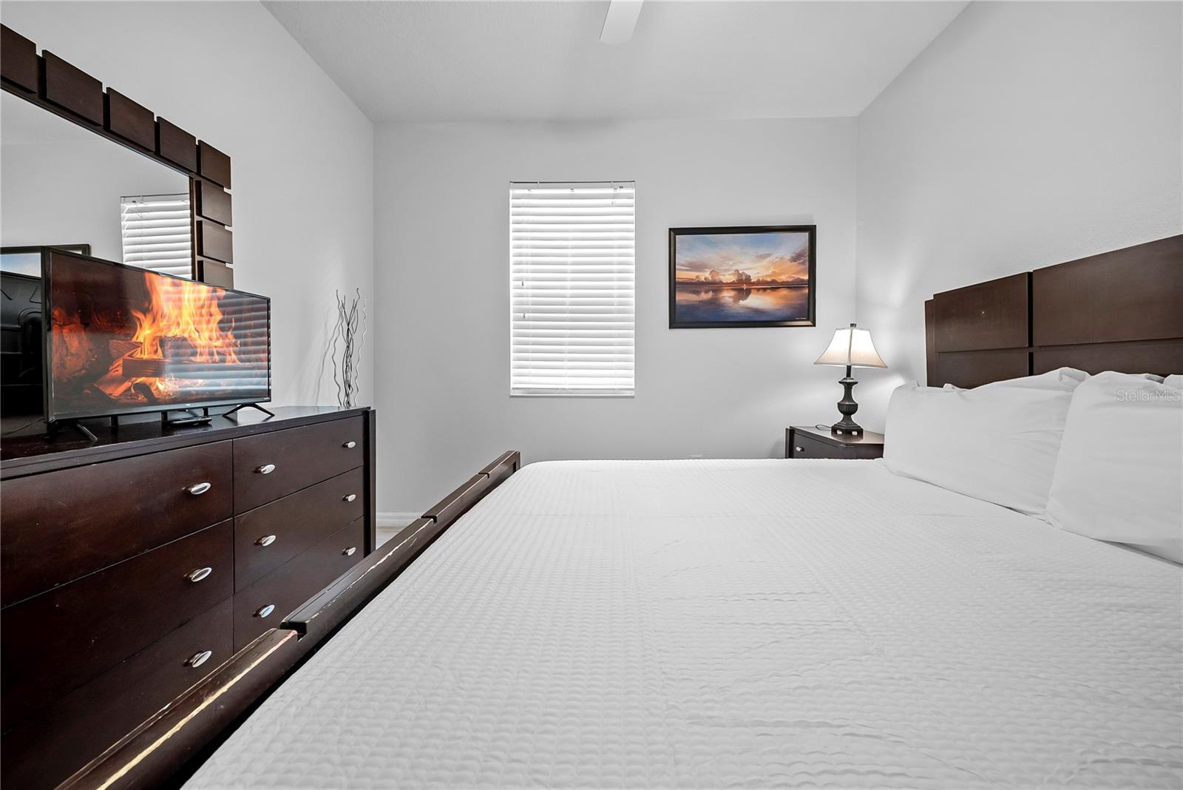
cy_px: 395
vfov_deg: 90.1
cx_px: 592
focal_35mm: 12
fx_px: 394
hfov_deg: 112.6
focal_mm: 12
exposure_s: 1/1.25
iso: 320
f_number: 6.3
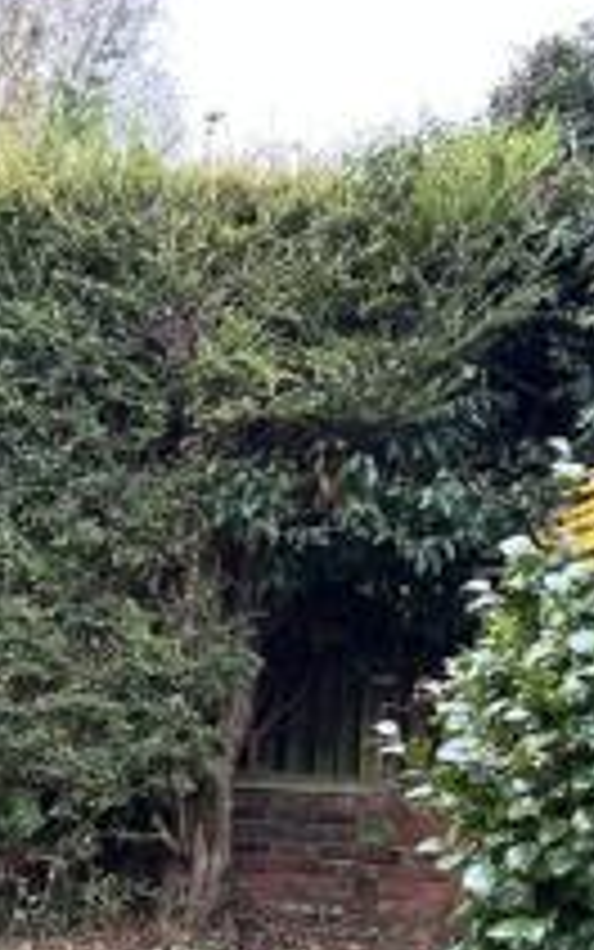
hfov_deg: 17.0
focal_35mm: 76
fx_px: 1967
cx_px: 70
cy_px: 916
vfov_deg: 25.9
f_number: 1.5
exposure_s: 1/106
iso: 125
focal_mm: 5.7
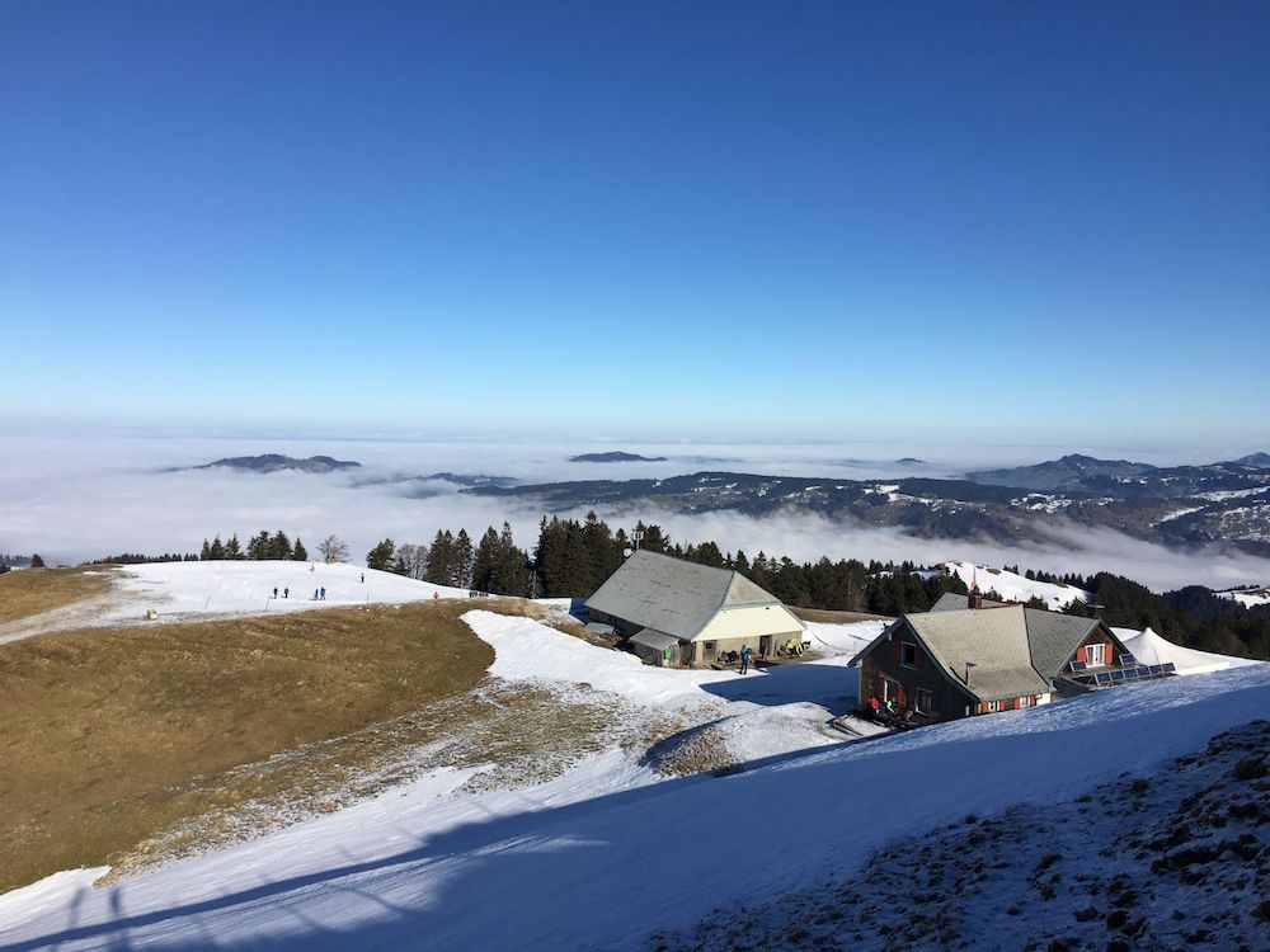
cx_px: 635
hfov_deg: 61.7
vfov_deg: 48.2
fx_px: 1064
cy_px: 476
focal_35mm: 29
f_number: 2.2
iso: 25
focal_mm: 4.15
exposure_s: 1/2959
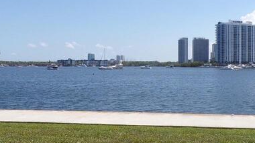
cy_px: 53
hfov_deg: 37.6
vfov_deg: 21.8
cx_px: 161
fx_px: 372
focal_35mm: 55
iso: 80
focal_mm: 4.3
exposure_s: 1/480
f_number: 5.8
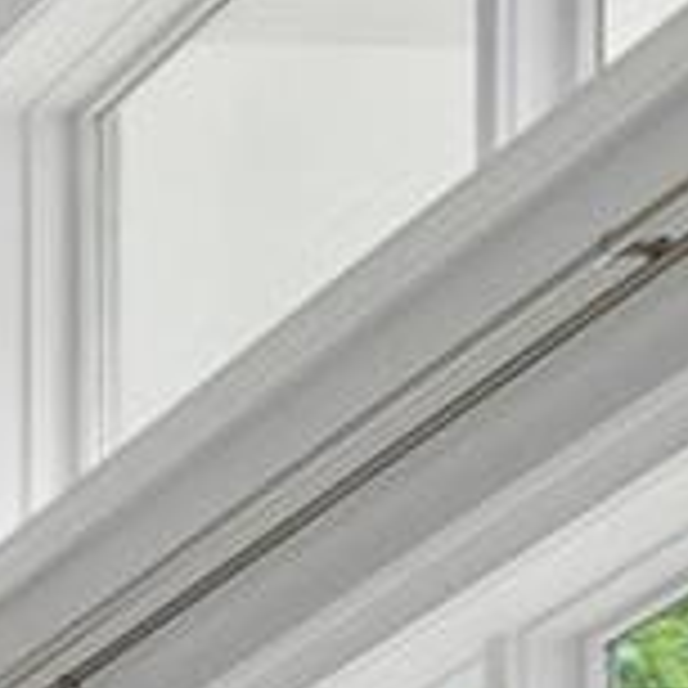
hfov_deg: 7.5
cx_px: -2217
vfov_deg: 9.0
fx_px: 3193
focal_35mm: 142
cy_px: 2280
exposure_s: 1/3
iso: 400
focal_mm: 8
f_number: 8
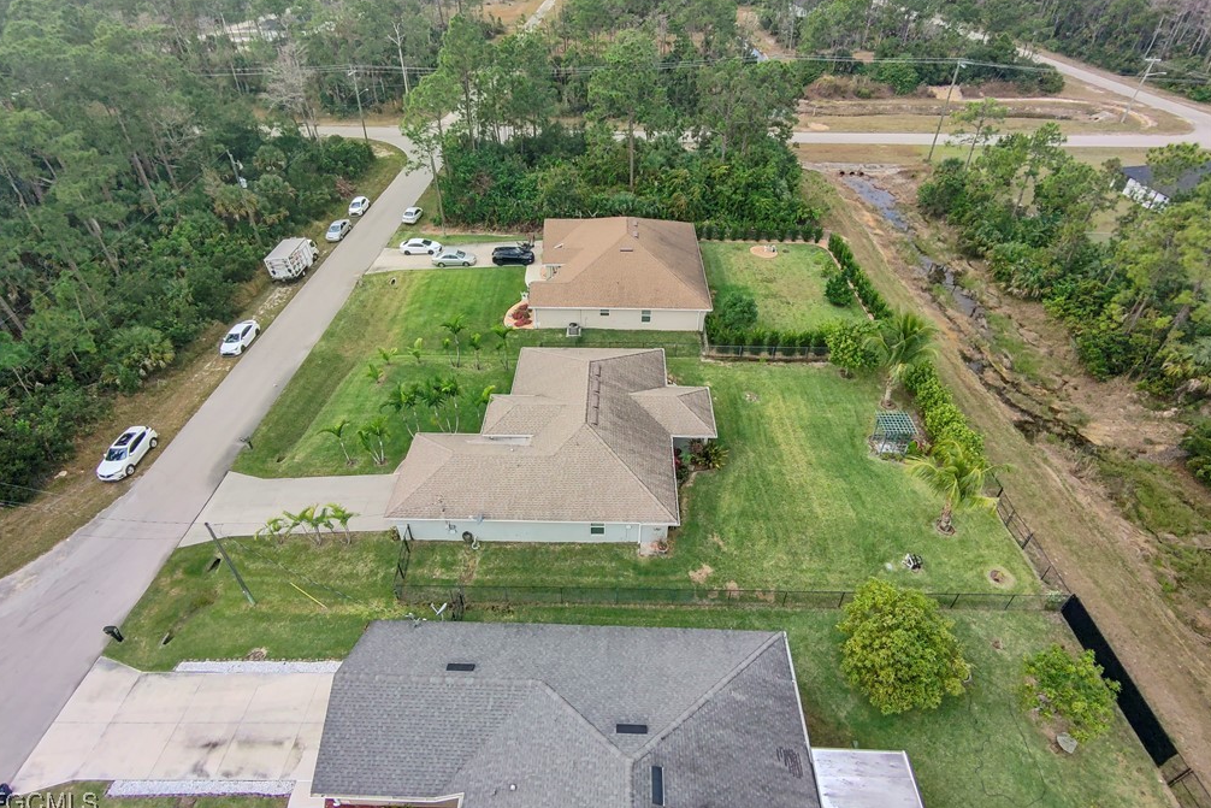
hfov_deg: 90.0
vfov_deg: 67.3
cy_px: 367
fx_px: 606
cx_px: 599
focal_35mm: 18
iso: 100
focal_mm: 17
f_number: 2.8
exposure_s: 1/750
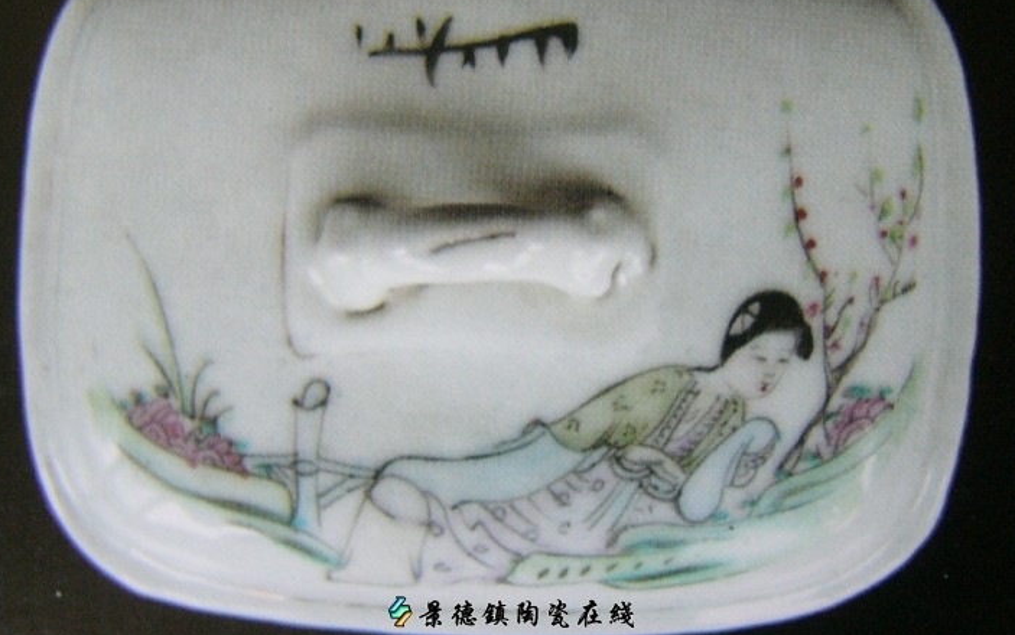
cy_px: 269
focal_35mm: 38
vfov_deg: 33.6
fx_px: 1052
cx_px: 510
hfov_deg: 51.5
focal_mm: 5.8
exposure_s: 1/15
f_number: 2.8
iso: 100
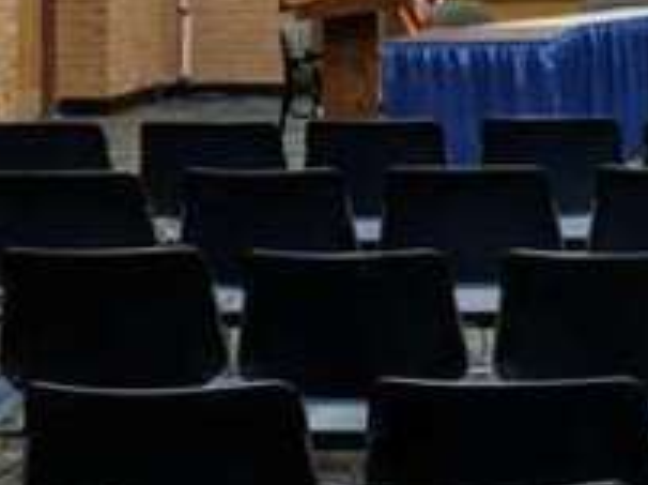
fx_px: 1926
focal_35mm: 103
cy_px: -177
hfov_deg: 17.5
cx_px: 921
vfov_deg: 13.7
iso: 368
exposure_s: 1/40
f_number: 2
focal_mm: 4.67
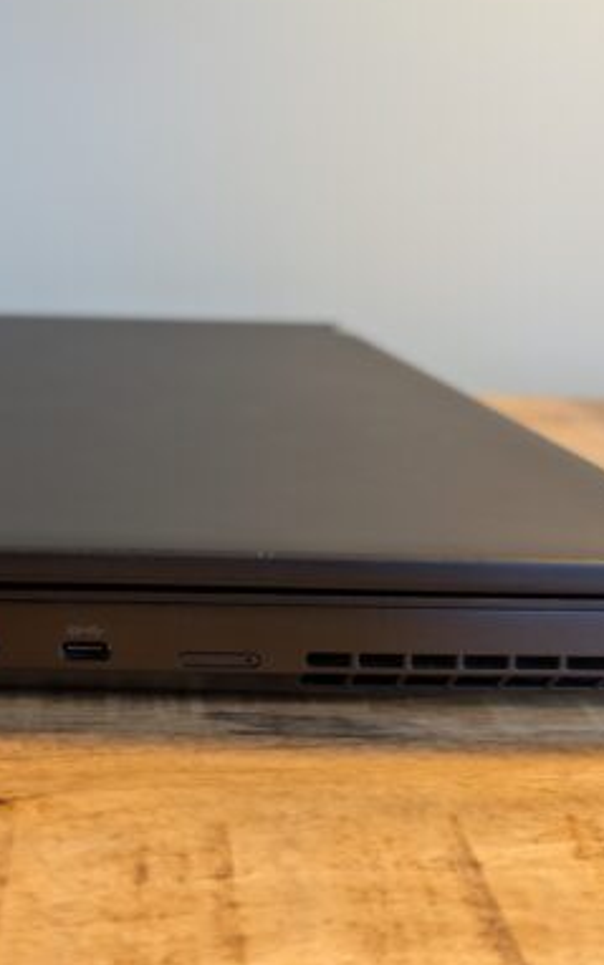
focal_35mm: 40
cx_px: 83
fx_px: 1053
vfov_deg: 49.2
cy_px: 533
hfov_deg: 30.8
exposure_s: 1/100
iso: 165
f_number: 1.68
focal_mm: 6.9
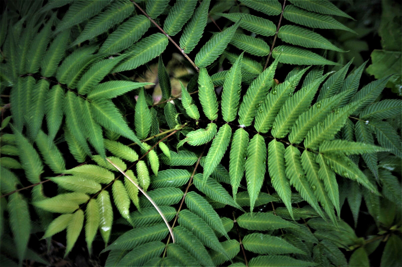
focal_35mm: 112
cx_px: 201
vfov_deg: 12.1
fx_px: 1255
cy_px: 134
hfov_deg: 18.2
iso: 400
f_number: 5.3
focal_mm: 75
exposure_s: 1/250
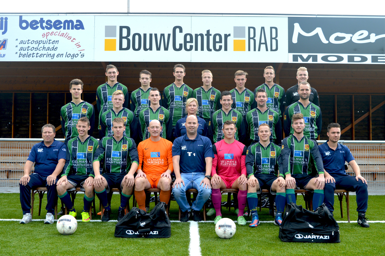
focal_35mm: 42
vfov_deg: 31.8
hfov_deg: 46.4
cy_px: 128
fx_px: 449
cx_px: 192
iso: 110
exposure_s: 1/125
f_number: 5.6
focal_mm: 28
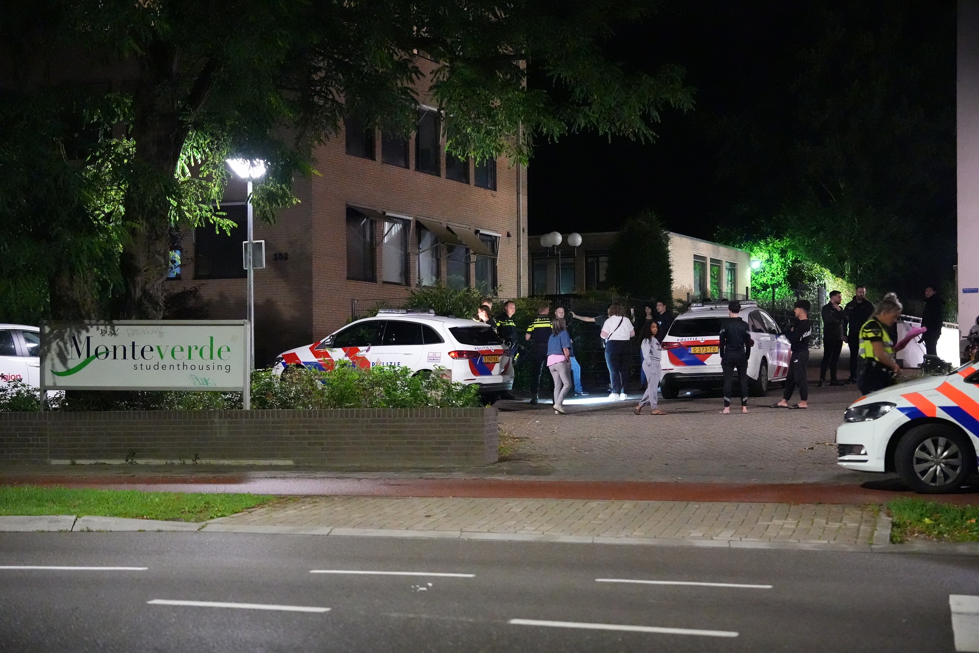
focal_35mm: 67
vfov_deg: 20.3
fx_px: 1822
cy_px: 326
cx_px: 490
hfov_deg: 30.1
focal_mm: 67
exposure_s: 1/60
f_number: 2.8
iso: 32000
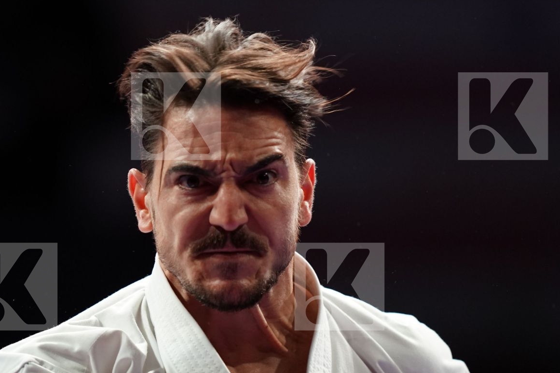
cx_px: 176
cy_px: 287
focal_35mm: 620
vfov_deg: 2.2
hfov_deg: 3.3
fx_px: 9644
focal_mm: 400
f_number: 2.8
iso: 2500
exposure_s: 1/500
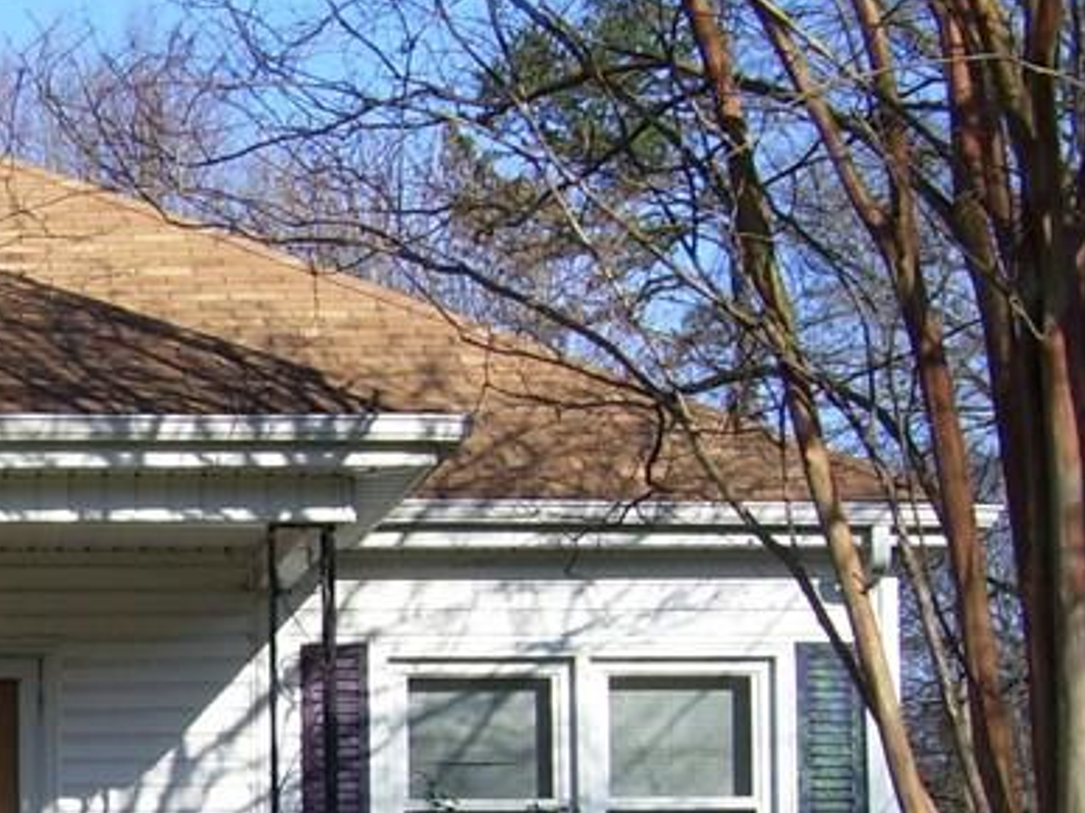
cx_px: -224
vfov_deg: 14.9
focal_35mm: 98
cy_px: 771
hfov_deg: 18.9
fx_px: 3071
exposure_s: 1/350
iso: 80
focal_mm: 6
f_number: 4.8
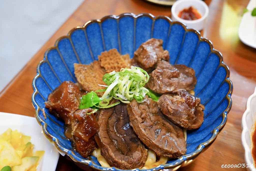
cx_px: 128
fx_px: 391
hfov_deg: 36.2
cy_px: 86
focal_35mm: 55
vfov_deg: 24.6
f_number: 6.3
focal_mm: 55
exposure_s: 1/160
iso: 6400
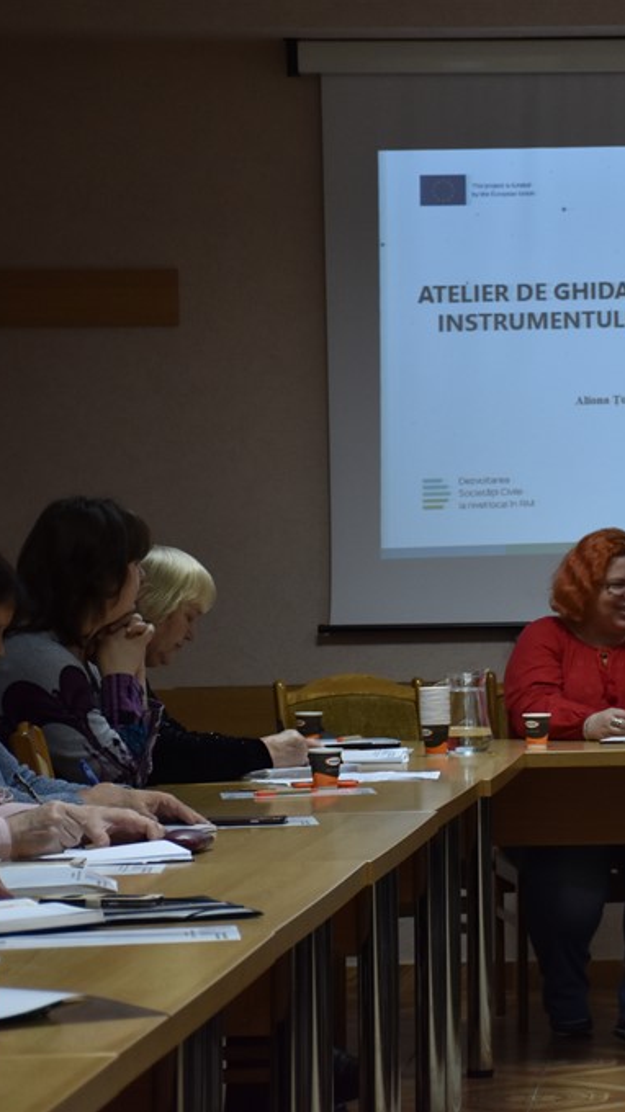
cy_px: 556
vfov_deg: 15.1
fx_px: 4188
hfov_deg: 8.5
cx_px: 715
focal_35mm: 142
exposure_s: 1/50
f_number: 5
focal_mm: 60
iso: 720
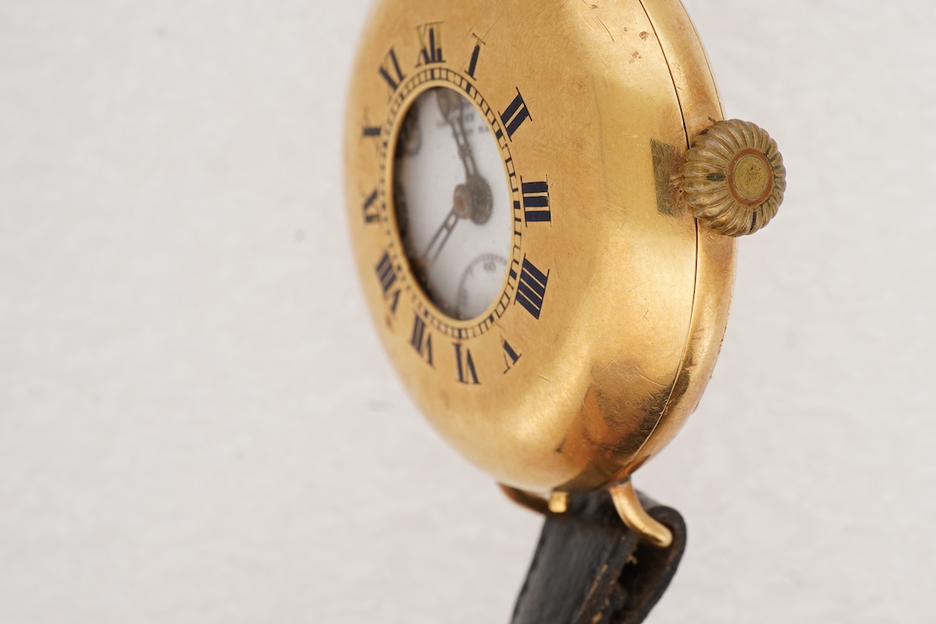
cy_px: 233
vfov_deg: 21.2
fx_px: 1664
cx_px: 655
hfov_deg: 31.1
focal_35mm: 64
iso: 160
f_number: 22
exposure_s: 1/160
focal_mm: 30
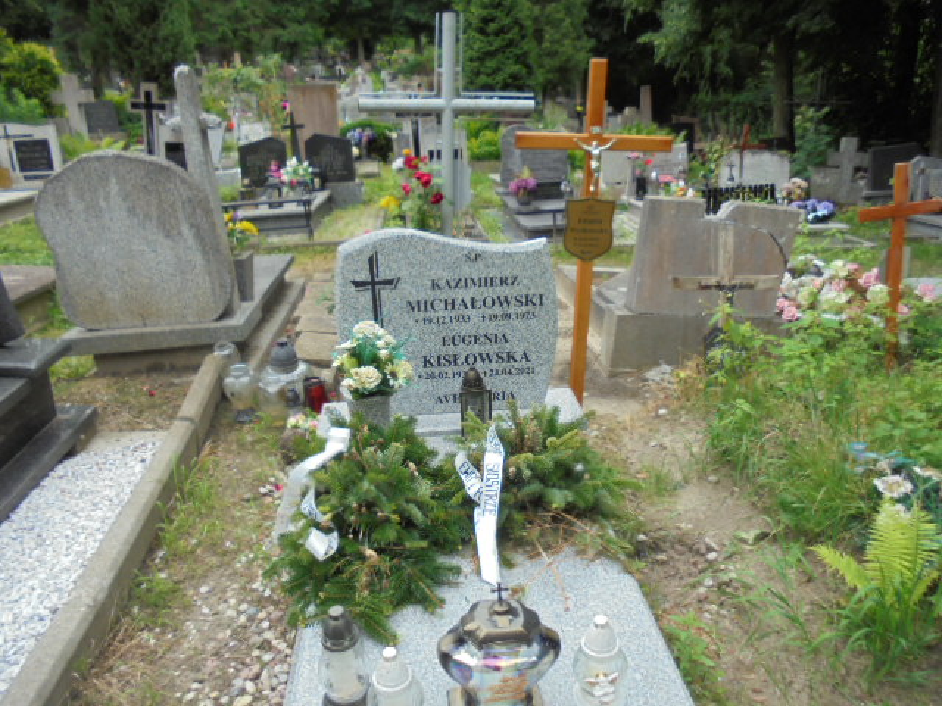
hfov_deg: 67.3
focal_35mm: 26
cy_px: 353
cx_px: 471
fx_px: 708
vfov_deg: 53.1
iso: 100
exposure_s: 1/320
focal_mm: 4.6
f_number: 3.5
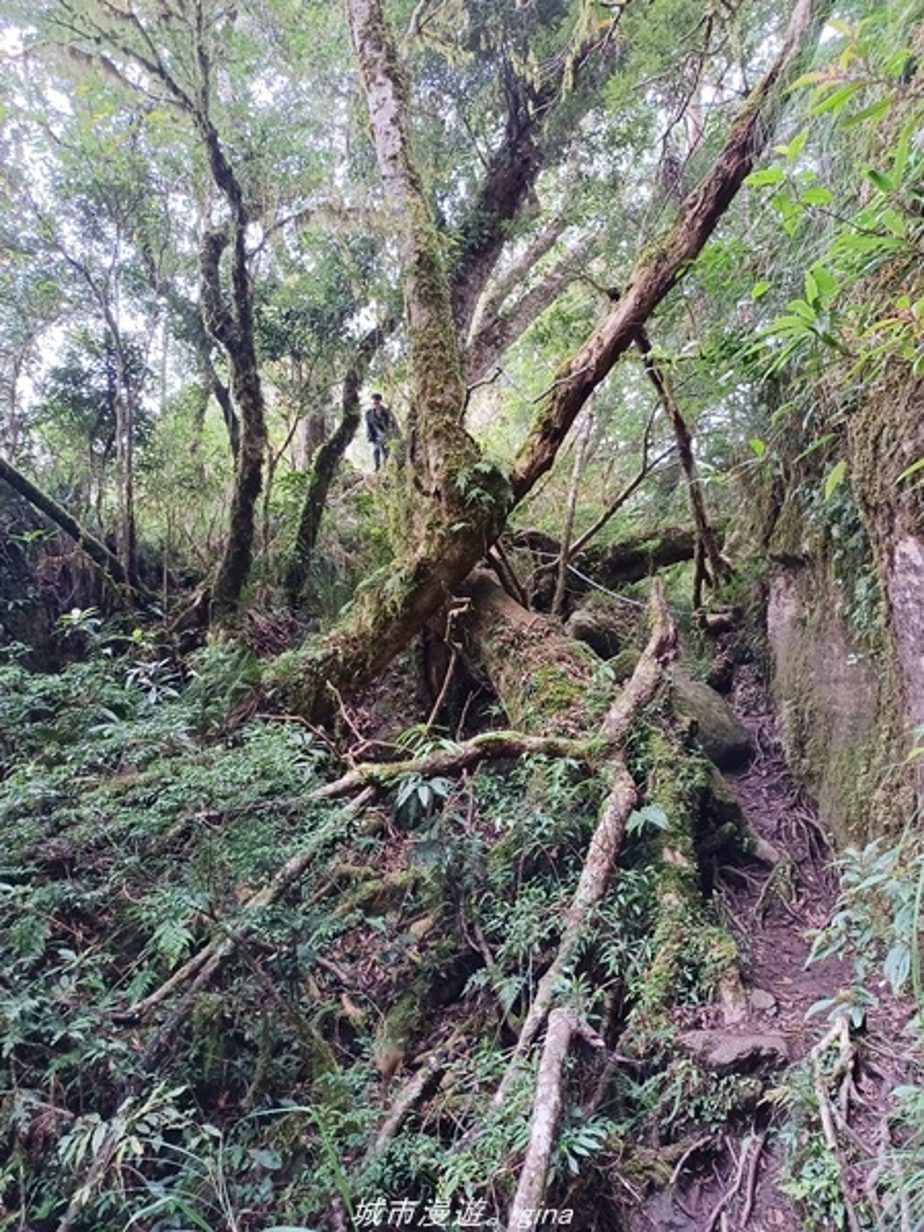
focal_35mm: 25
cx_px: 462
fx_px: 890
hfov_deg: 54.9
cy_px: 616
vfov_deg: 69.4
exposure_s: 1/39
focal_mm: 4.6
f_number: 1.8
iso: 320
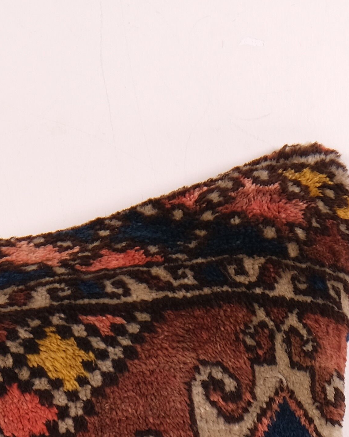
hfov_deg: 6.7
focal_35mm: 230
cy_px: 576
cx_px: -71
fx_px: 2969
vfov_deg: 8.3
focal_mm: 37.4
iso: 80
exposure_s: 1/160
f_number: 11
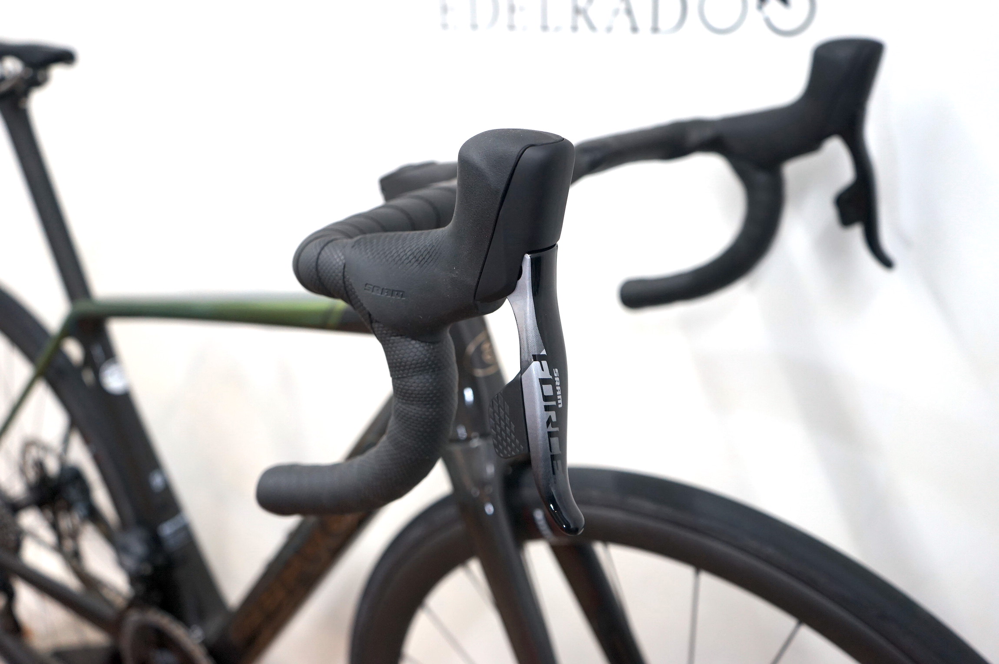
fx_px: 943
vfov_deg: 38.8
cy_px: 332
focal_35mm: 34
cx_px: 500
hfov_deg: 55.8
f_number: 4
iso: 800
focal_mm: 34
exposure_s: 1/60
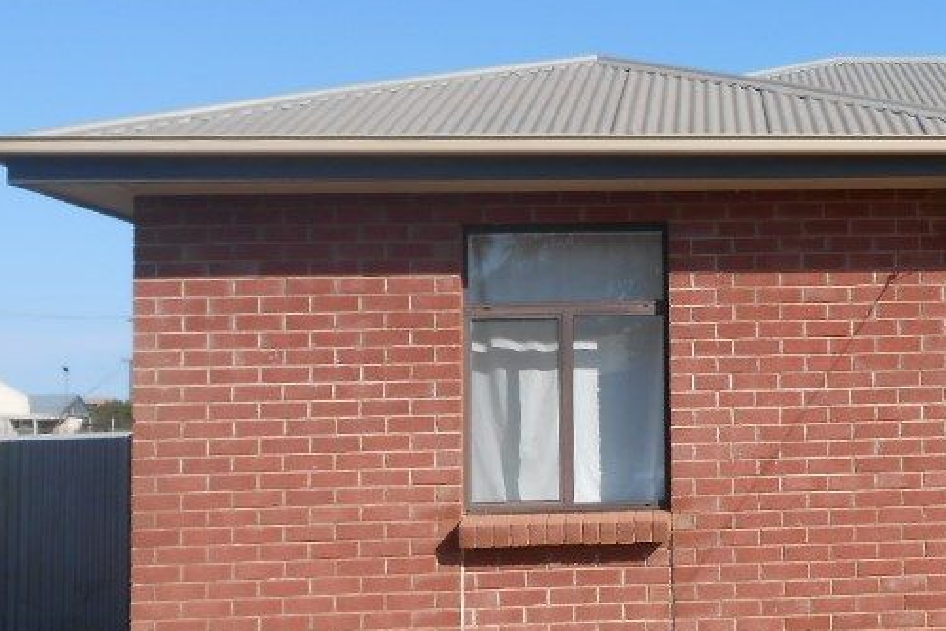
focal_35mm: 64
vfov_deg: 21.2
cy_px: 279
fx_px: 1682
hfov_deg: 29.7
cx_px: 904
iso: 80
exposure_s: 1/800
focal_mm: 5.3
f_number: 3.8
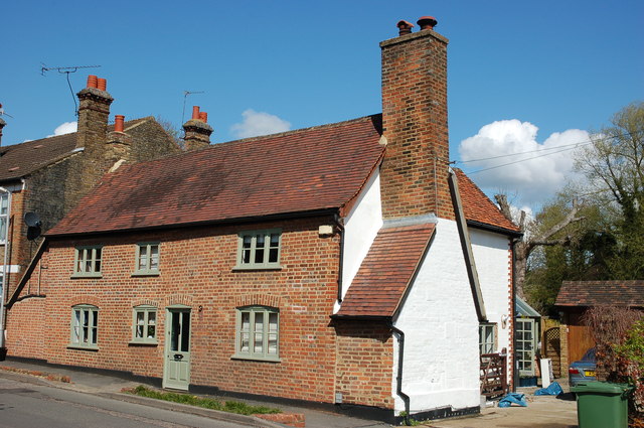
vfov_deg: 32.9
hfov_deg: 48.0
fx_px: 724
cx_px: 322
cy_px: 214
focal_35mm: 40
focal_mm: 27
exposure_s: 1/320
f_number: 11
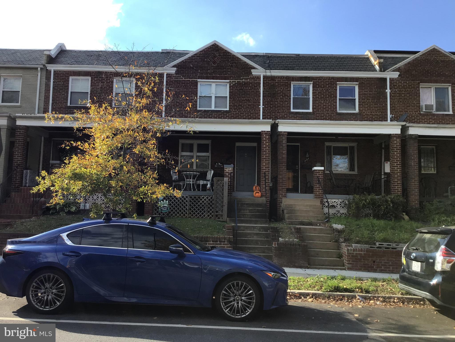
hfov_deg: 58.4
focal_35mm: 31
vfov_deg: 45.4
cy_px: 171
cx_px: 228
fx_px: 407
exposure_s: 1/554
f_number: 2.4
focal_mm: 3.3
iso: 25
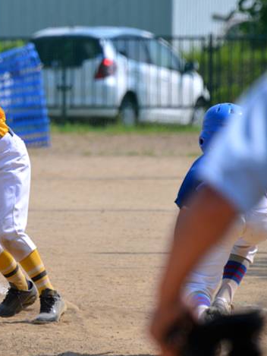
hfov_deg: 2.0
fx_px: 7576
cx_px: -20
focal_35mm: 737
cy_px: 162
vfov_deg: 2.7
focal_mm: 300
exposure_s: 1/1600
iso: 400
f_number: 6.3
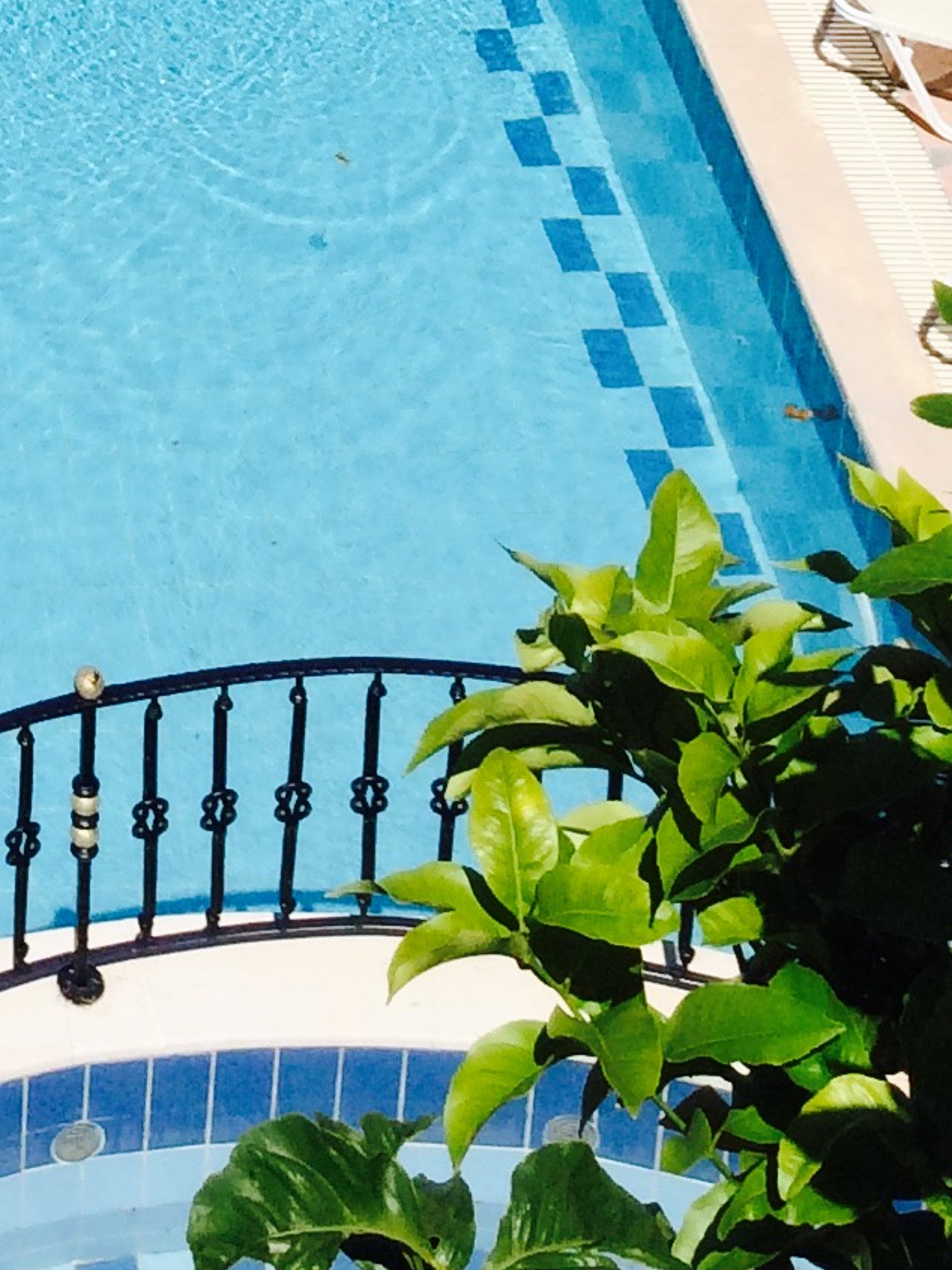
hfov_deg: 12.8
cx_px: -245
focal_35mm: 112
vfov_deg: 15.3
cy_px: -980
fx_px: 4106
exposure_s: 1/5128
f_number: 2.2
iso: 40
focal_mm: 4.15
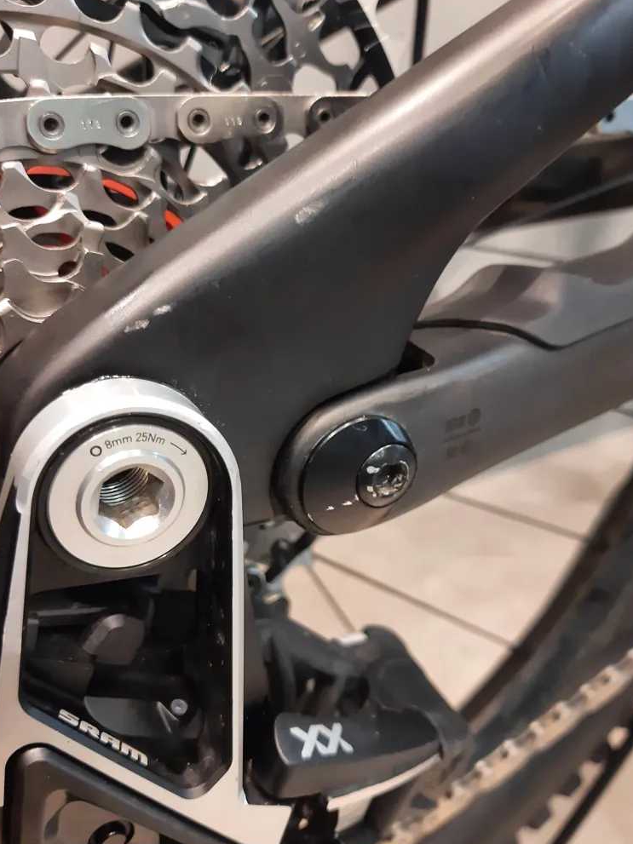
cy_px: 447
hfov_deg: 49.7
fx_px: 683
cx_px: 316
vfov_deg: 63.4
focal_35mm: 28
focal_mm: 3.93
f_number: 1.7
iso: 250
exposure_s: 1/50
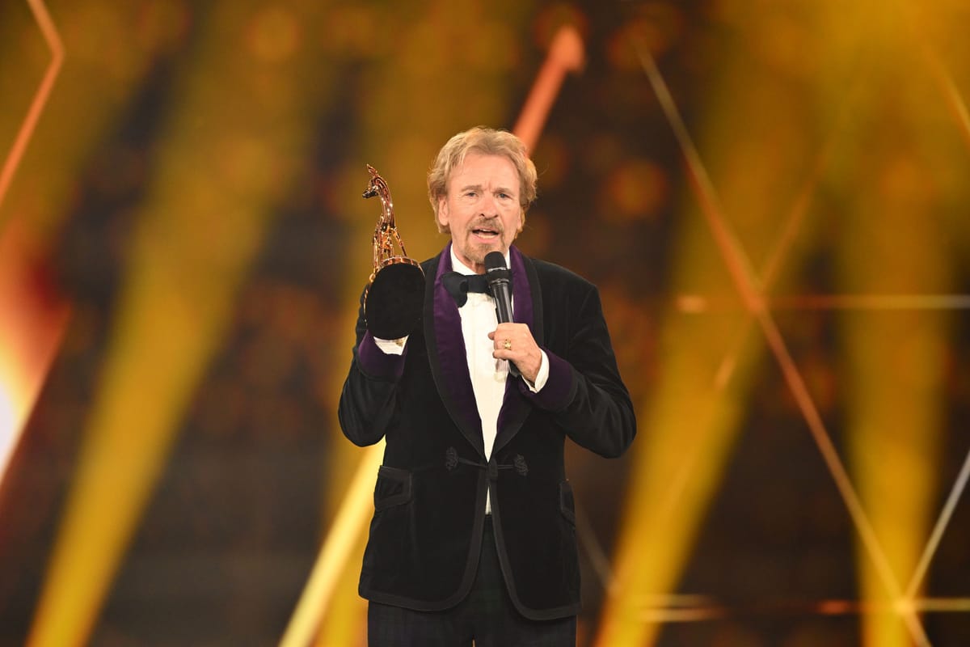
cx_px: 485
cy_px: 324
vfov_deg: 2.3
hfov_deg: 3.4
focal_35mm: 600
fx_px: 16165
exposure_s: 1/250
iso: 3200
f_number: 4
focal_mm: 600
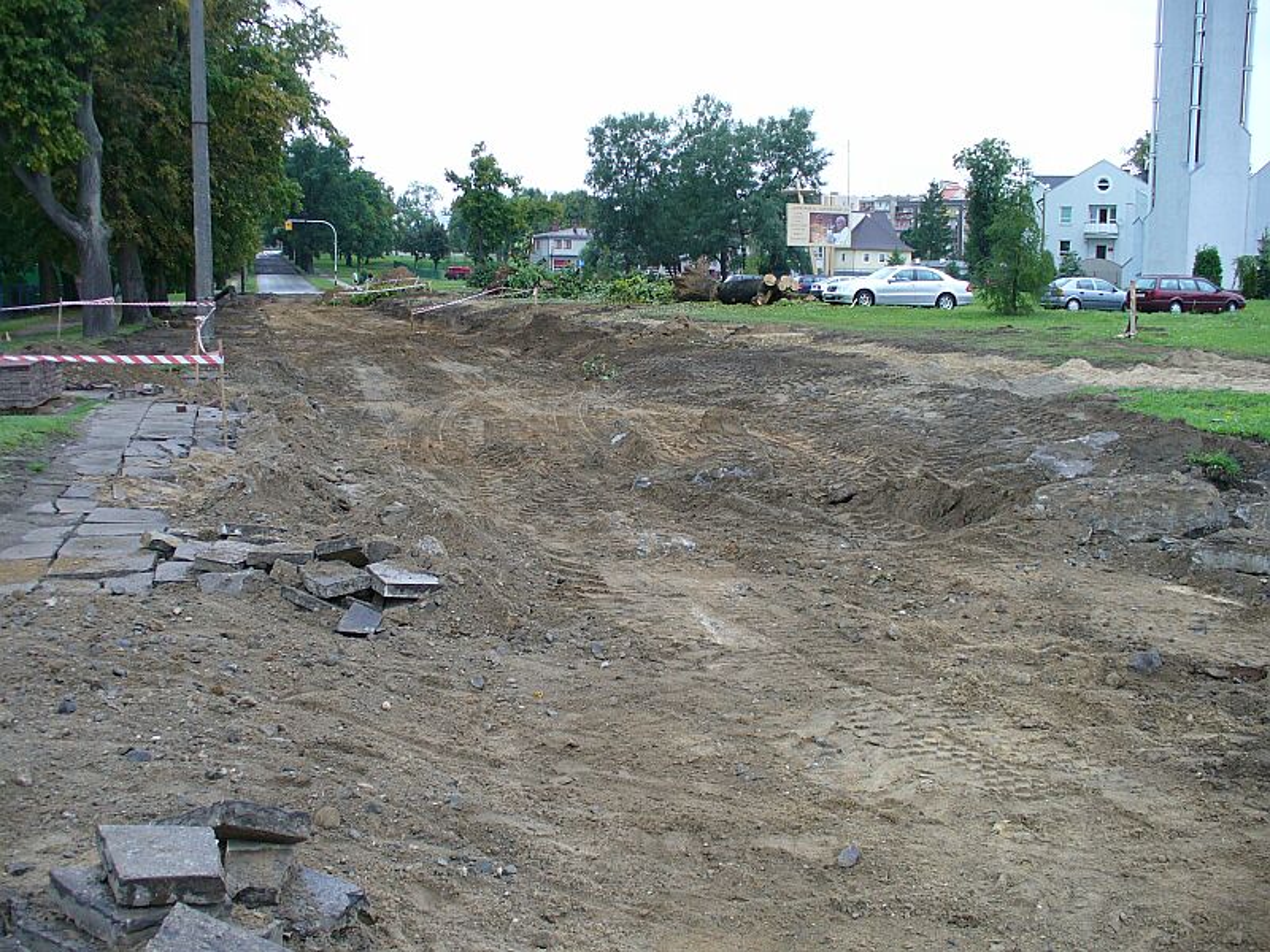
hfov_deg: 50.1
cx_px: 635
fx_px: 1357
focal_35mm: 37
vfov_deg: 38.7
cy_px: 476
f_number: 2.8
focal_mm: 6.1
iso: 80
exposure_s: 1/60
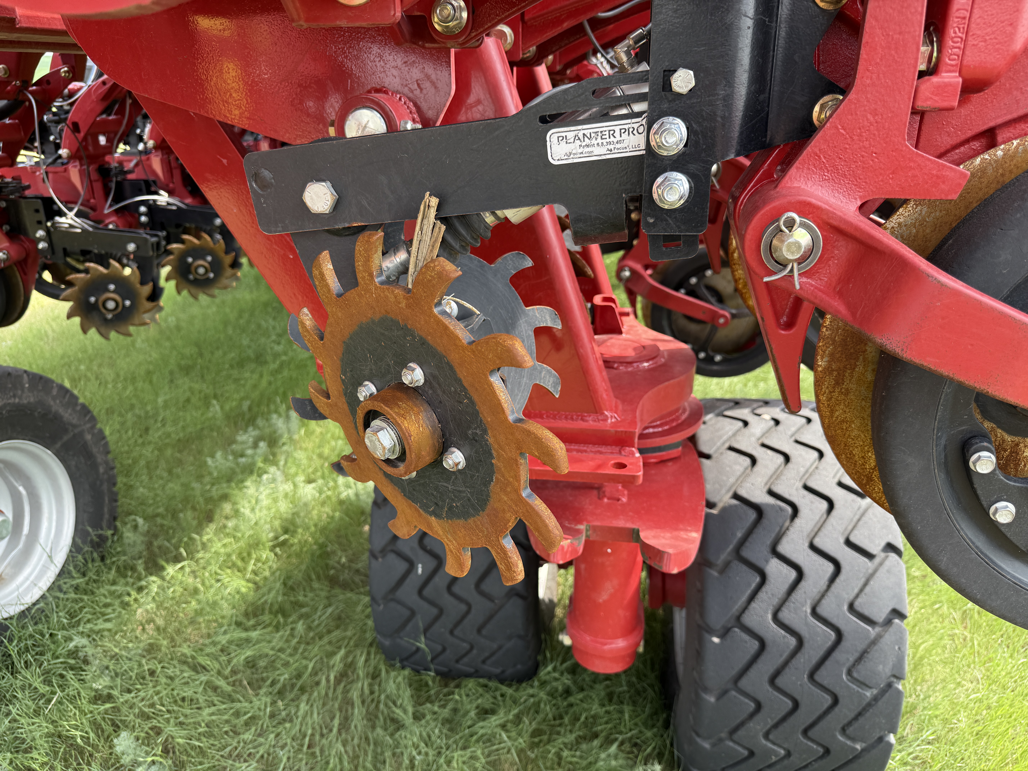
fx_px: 713
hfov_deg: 71.6
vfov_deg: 56.8
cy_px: 386
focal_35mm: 24
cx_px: 514
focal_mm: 6.76
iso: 80
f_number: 1.78
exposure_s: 1/323
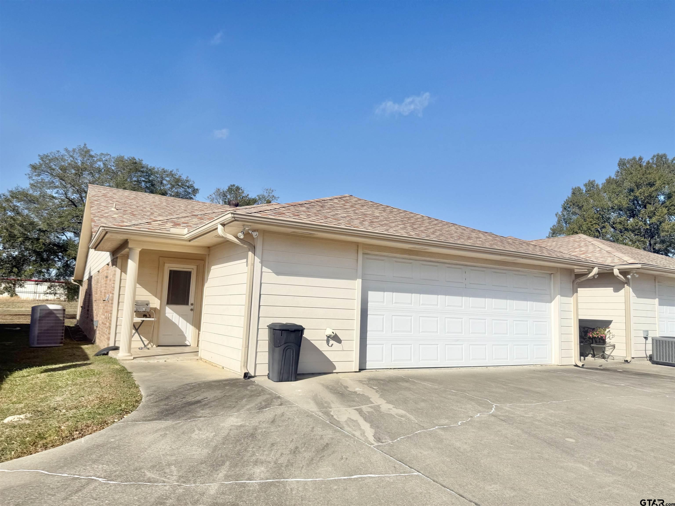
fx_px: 468
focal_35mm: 24
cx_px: 338
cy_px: 253
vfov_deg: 56.8
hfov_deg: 71.6
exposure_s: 1/8130
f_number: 1.78
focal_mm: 6.76
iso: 80
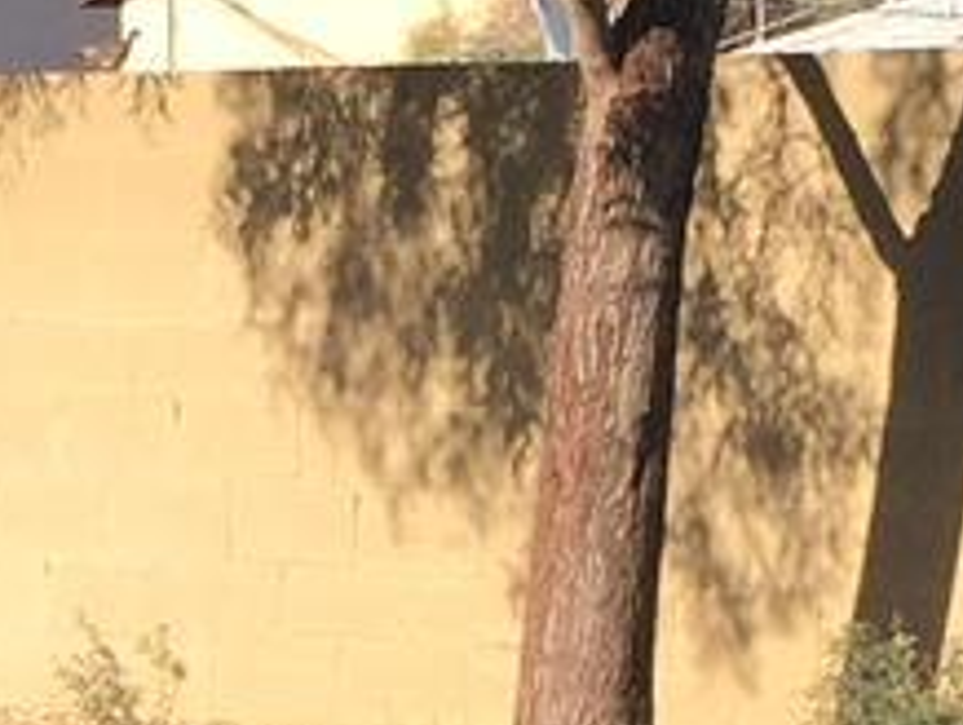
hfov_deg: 9.0
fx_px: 6043
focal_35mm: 217
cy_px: 1344
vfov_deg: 6.7
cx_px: -309
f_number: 2.2
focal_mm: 4.15
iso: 32
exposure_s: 1/942
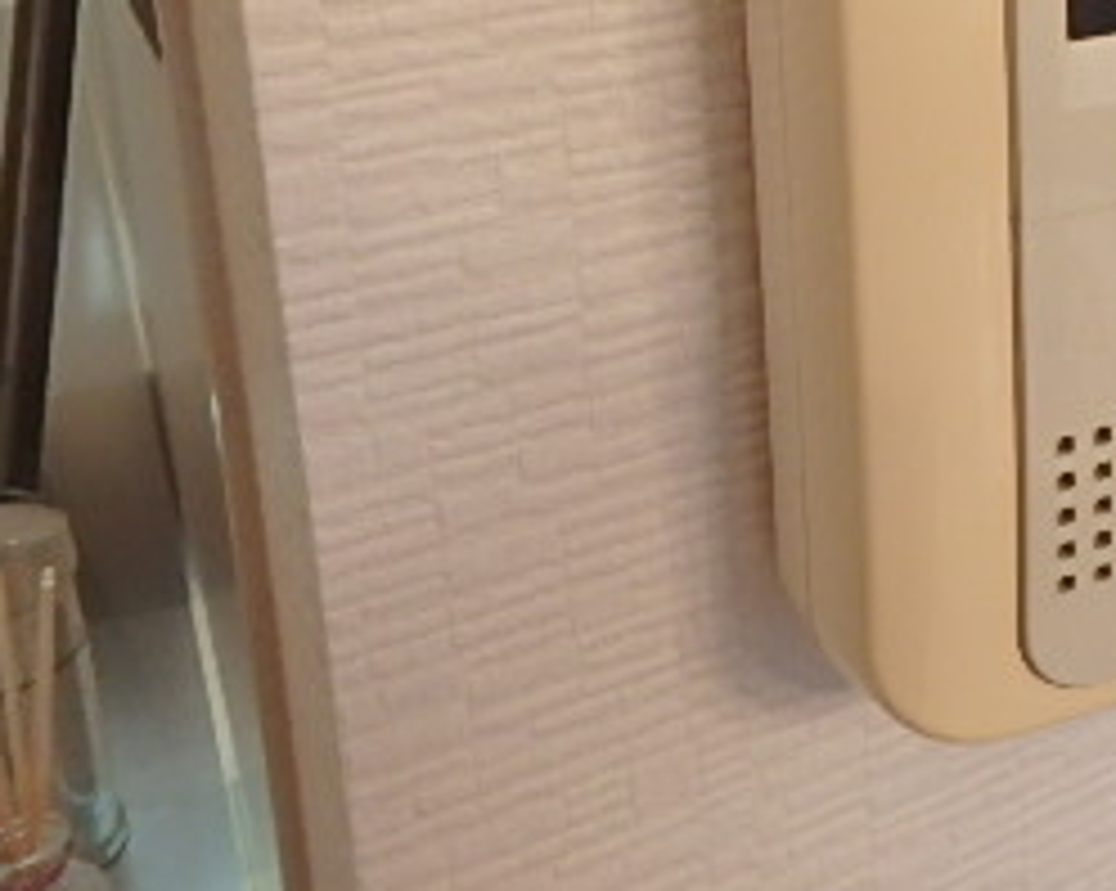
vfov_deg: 25.9
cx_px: 1328
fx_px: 1749
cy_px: -144
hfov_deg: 30.3
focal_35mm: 53
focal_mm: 3.7
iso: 250
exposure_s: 1/30
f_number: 3.5
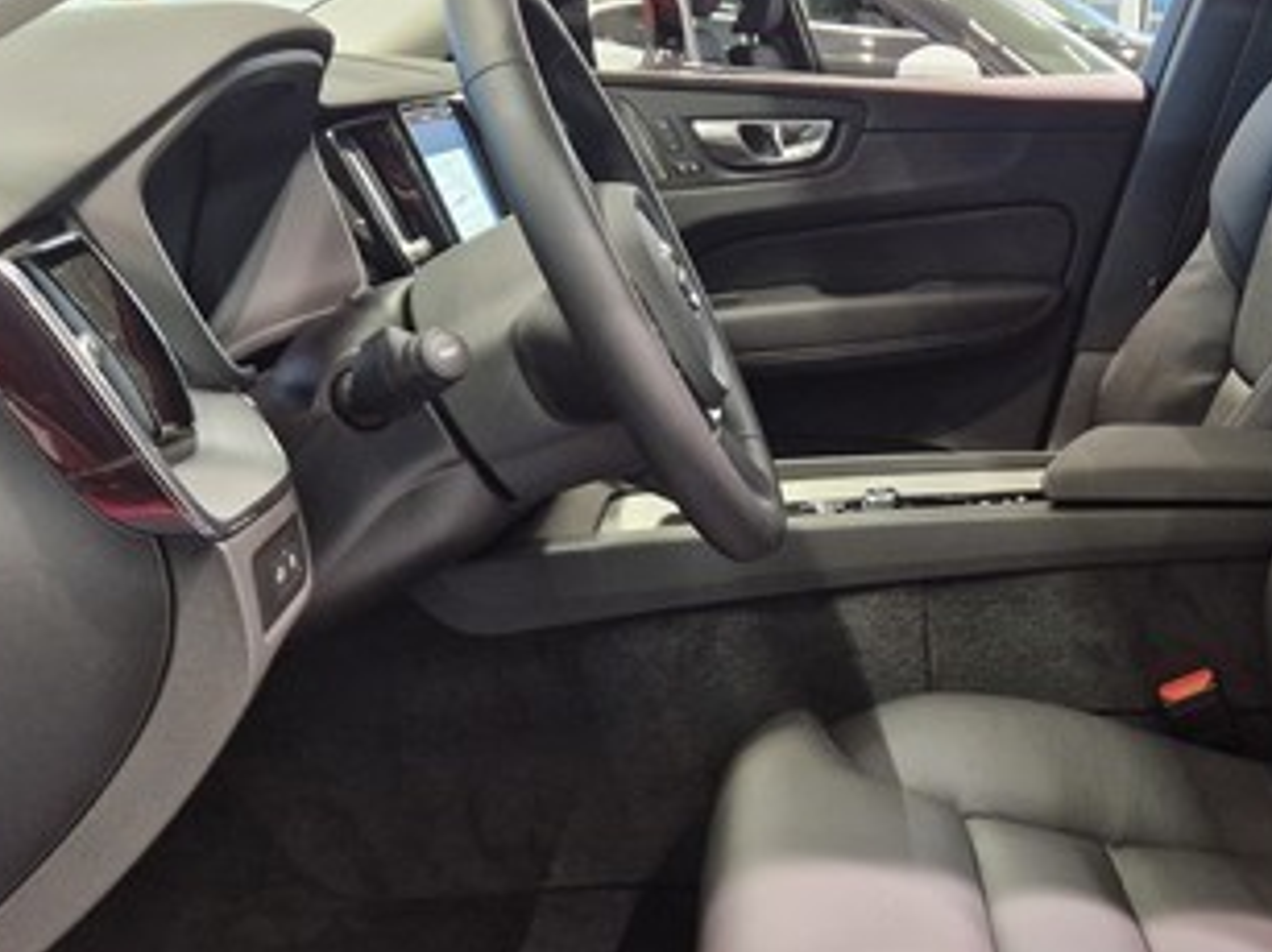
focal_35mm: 48
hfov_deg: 38.3
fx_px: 1763
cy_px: 559
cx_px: 999
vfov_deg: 30.2
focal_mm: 5.4
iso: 400
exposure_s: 1/100
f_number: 1.8
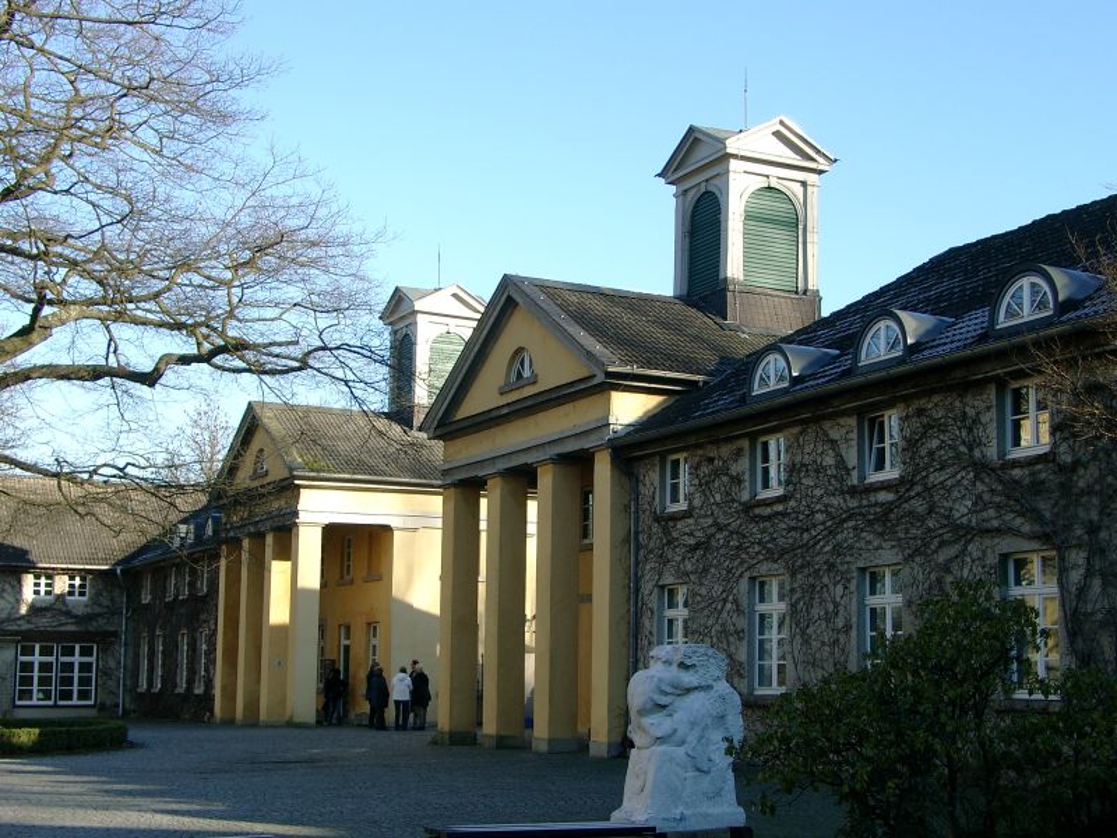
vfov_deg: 27.5
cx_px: 558
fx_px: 1710
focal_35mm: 53
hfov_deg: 36.2
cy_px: 419
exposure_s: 1/227
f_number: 4
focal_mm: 11.05
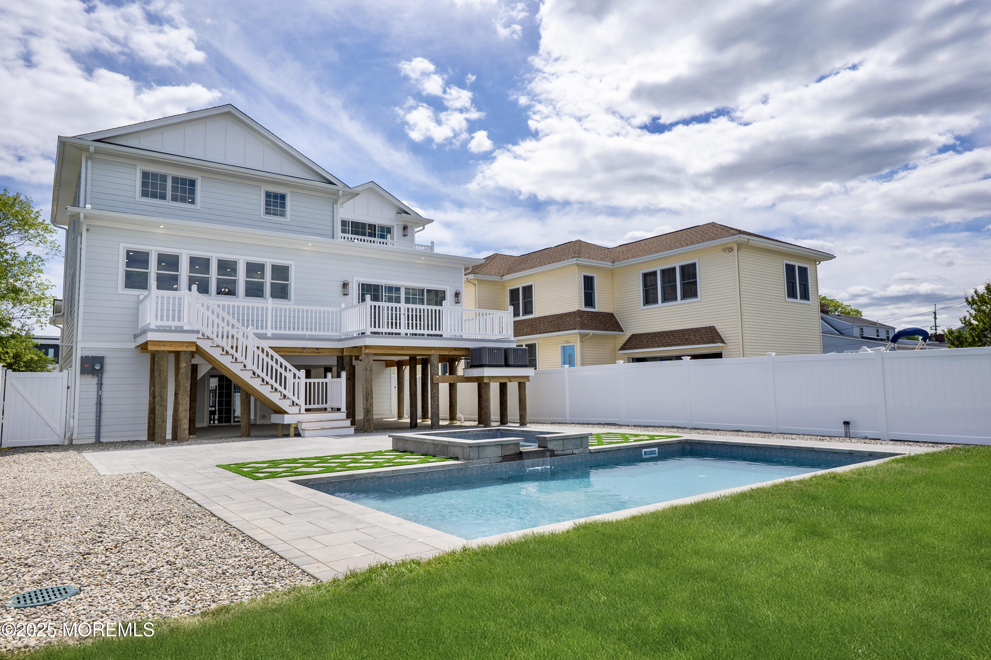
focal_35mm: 22
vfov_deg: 57.2
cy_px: 330
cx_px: 496
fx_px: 606
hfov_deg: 78.6
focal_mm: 14.8
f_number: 4.5
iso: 125
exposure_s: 1/1600
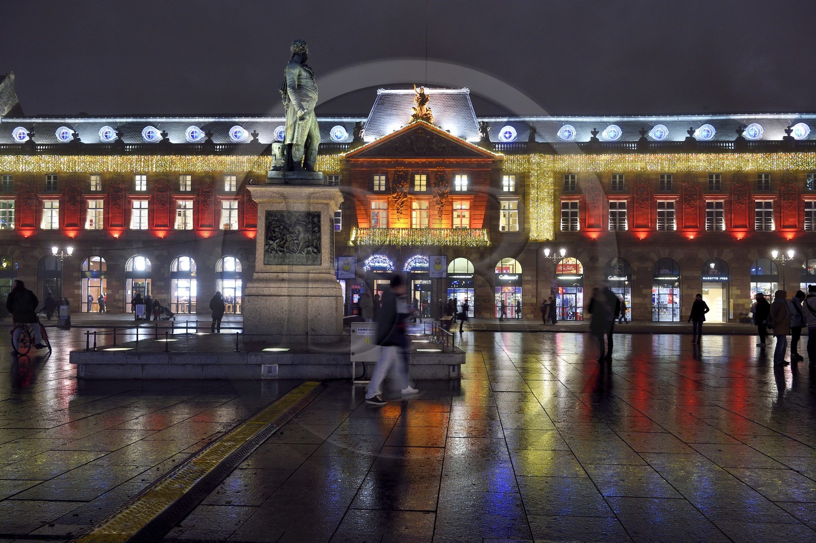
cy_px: 272
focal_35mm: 31
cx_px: 408
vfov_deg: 42.3
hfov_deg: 60.3
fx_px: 702
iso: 800
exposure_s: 1/6
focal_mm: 31
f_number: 7.1
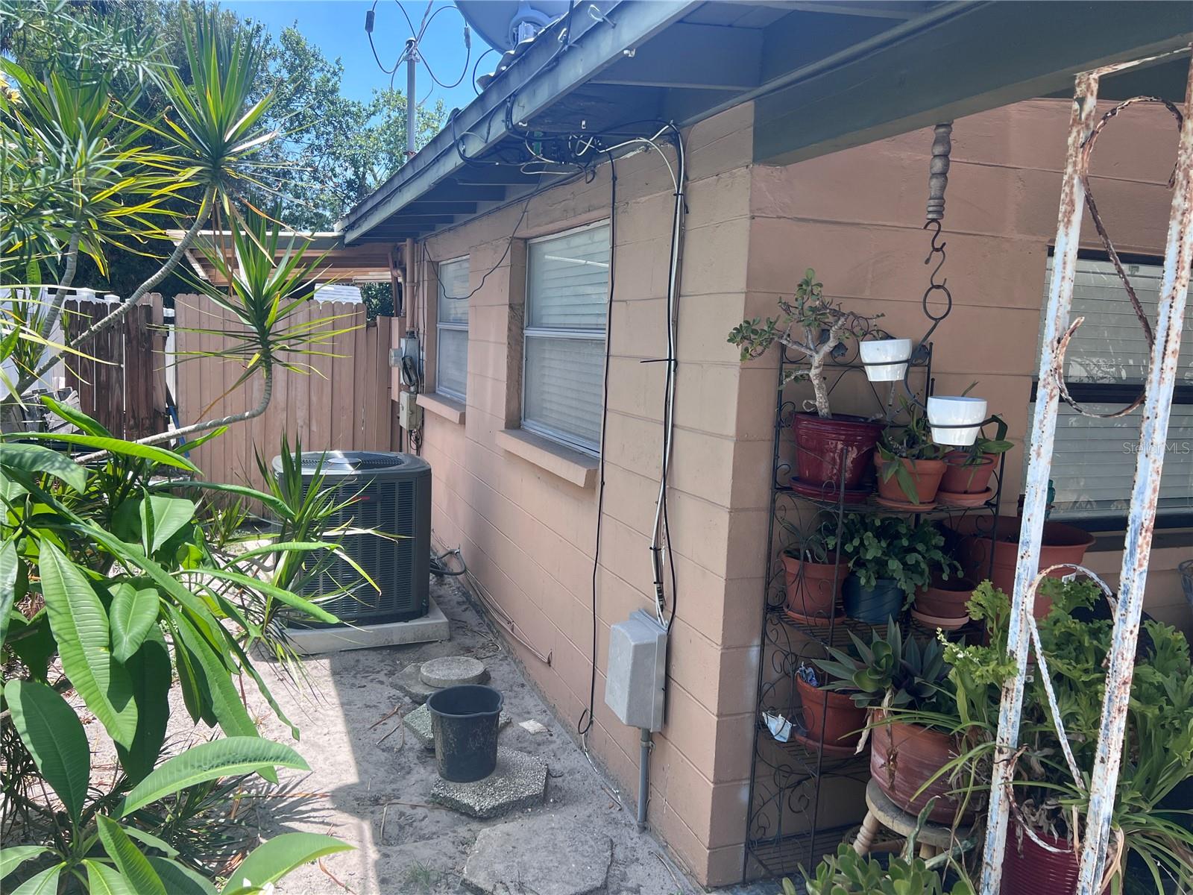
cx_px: 596
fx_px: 896
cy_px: 448
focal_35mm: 26
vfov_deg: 53.1
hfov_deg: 67.3
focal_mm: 5.7
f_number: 1.5
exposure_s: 1/1089
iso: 50
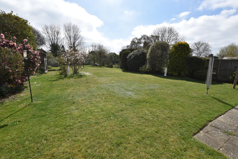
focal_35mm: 15
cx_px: 119
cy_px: 80
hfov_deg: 100.4
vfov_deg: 77.3
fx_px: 99
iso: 200
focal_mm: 10
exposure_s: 1/400
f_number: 10
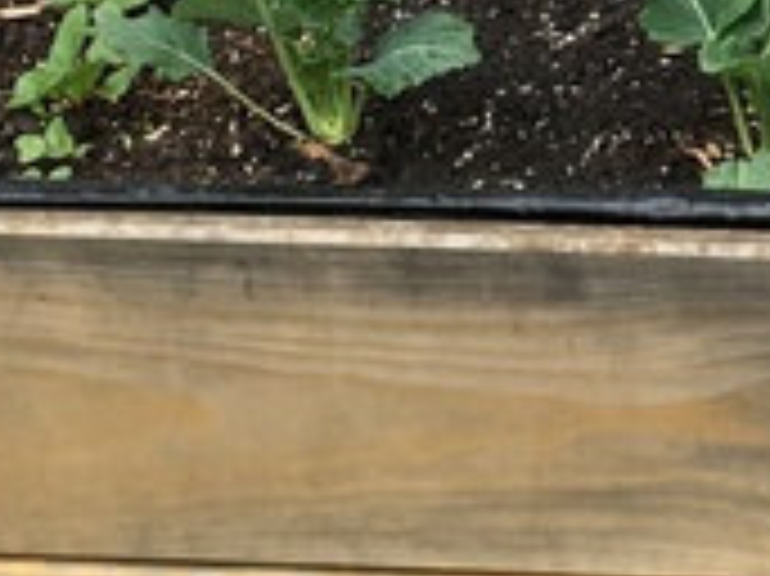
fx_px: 3868
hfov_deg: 10.8
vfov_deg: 8.4
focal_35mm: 174
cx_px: 1306
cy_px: -166
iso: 32
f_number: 2.2
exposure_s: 1/100
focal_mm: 4.15
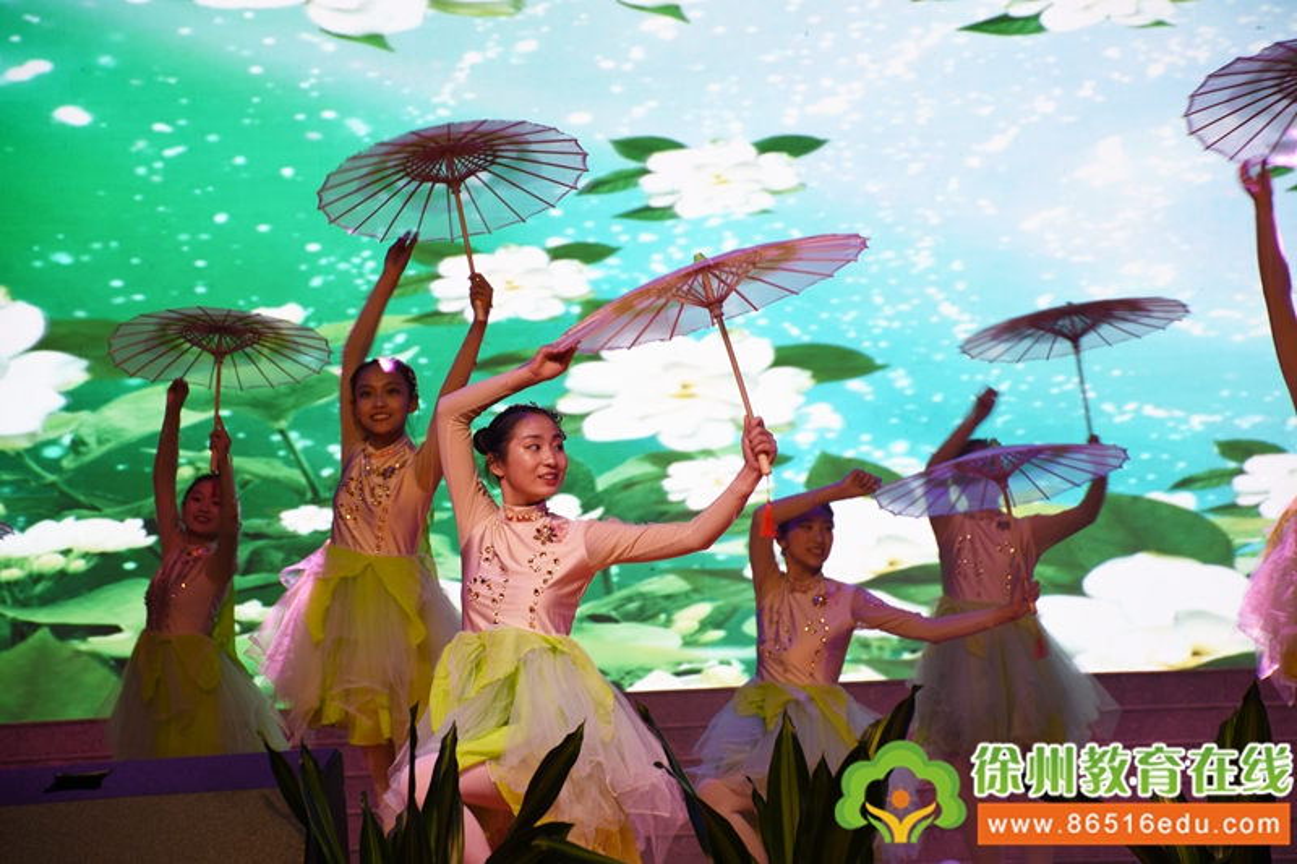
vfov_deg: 9.1
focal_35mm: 150
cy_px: 432
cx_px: 648
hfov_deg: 13.7
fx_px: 5403
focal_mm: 100
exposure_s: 1/25
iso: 100
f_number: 5.6
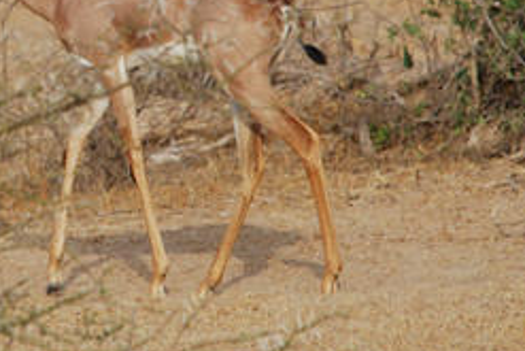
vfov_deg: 1.0
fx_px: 21128
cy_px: -26
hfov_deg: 1.4
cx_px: 26
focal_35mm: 1448
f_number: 5.6
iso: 100
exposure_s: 1/250
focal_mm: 340
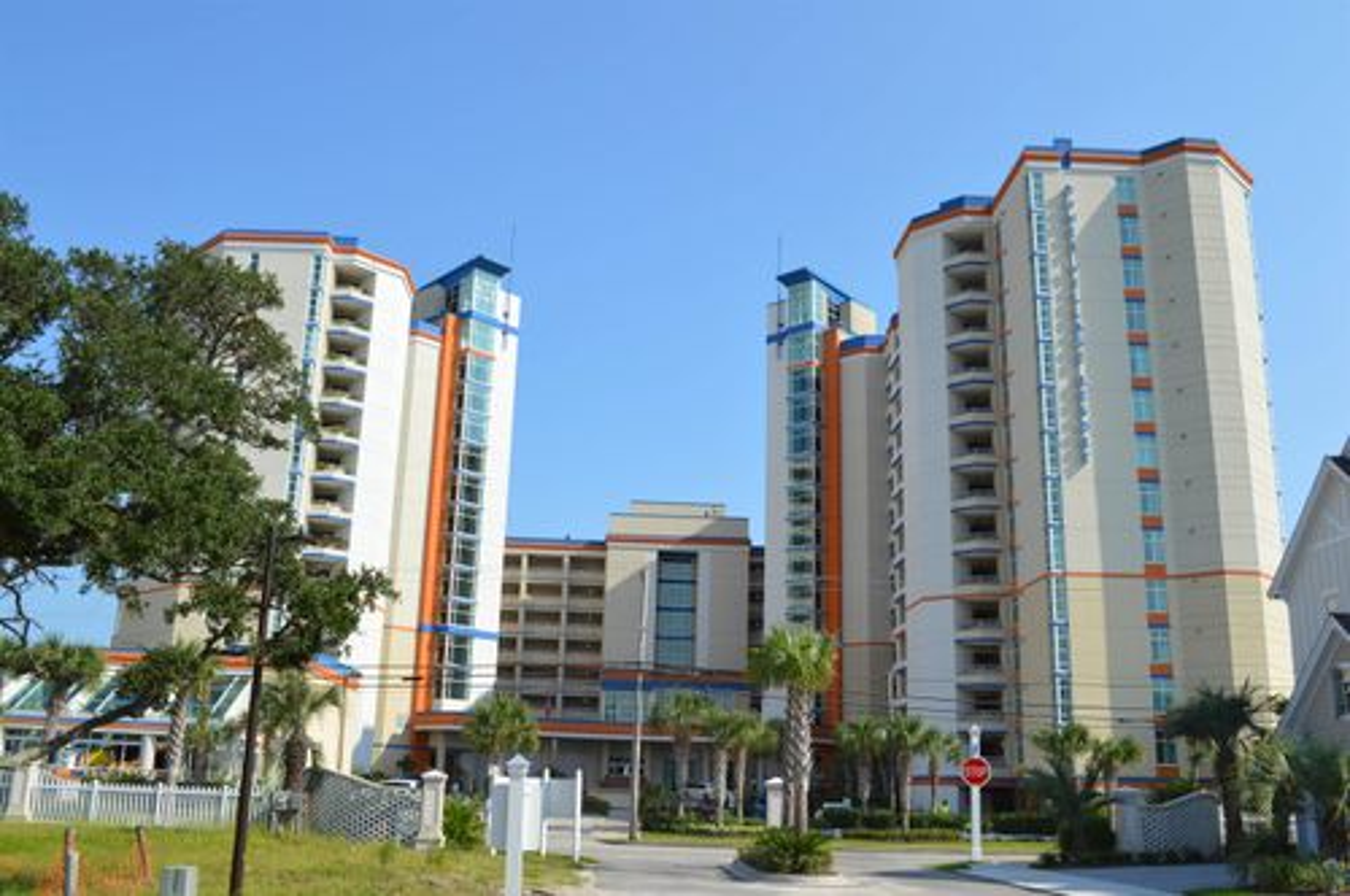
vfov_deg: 39.9
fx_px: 1236
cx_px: 675
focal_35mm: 33
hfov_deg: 57.3
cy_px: 448
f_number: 8
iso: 100
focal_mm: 22
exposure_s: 1/250
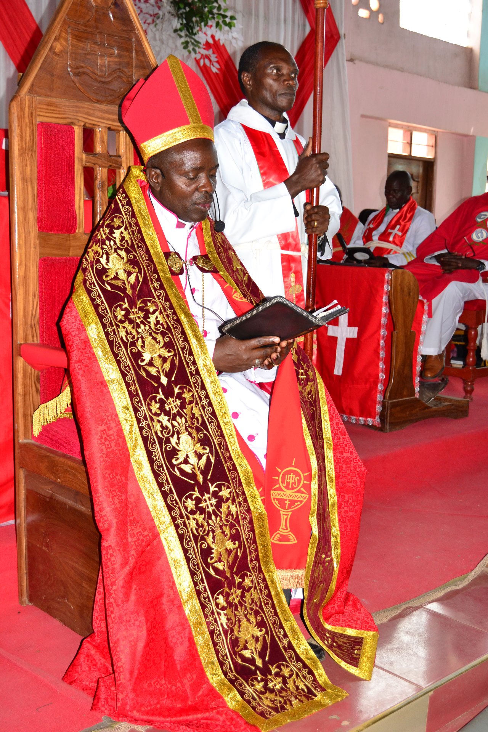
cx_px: 244
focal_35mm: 42
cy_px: 366
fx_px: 854
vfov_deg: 46.4
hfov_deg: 31.9
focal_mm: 28
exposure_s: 1/200
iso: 800
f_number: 4.5
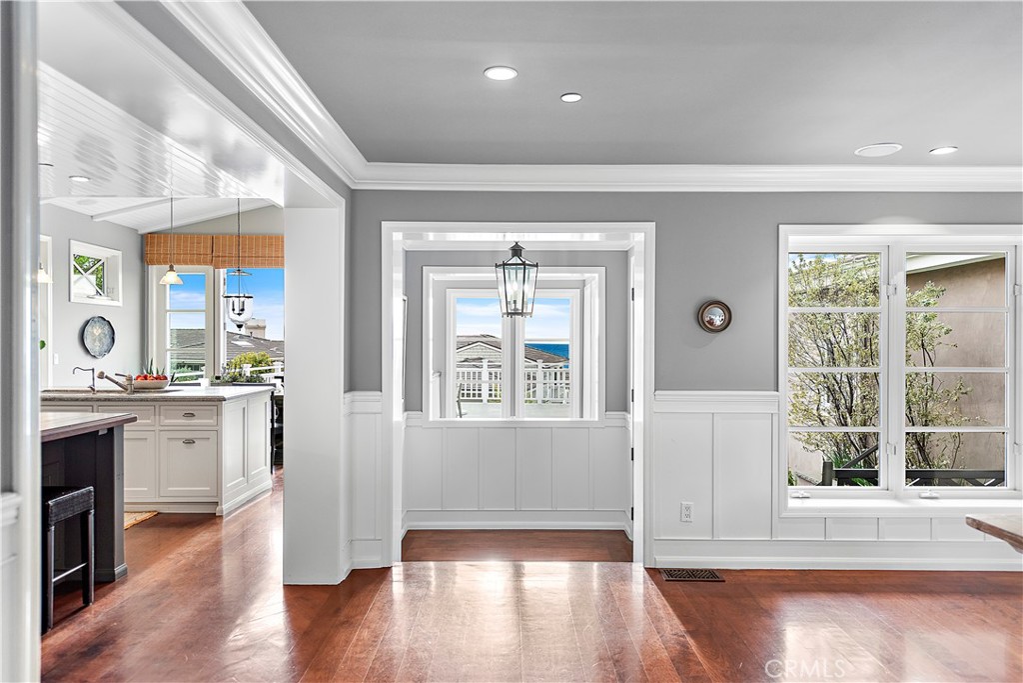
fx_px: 682
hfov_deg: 73.7
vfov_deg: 53.1
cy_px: 342
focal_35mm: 24
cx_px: 512
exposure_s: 1/3200
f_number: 3.5
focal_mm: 24
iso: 125
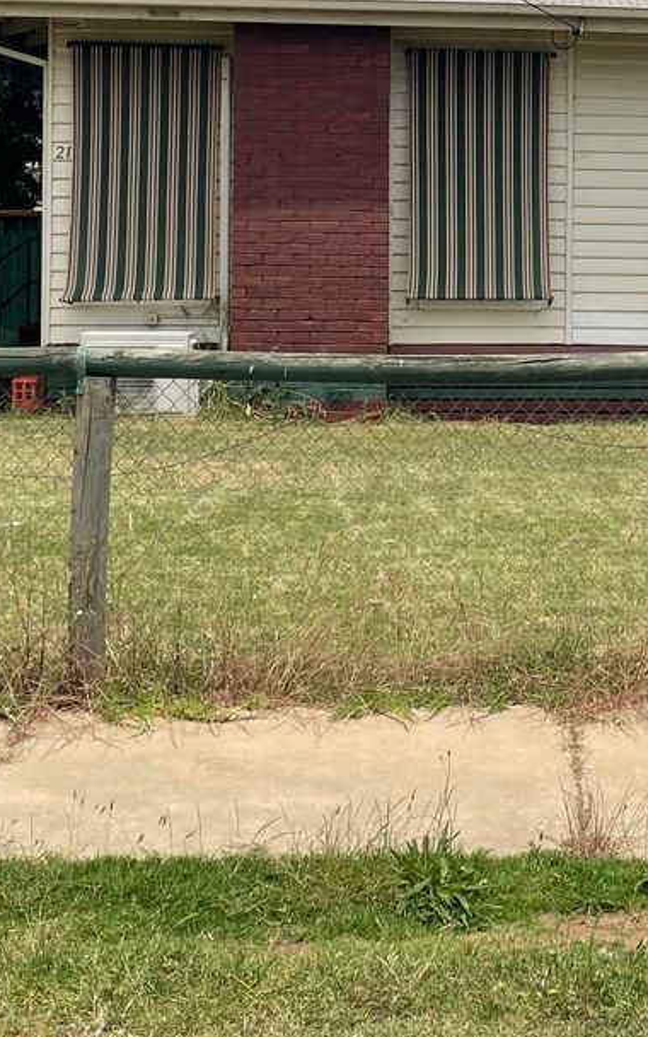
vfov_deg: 29.7
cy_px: 262
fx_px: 1921
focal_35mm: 68
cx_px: 660
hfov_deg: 18.6
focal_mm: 4.2
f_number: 1.6
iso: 32
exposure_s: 1/4464
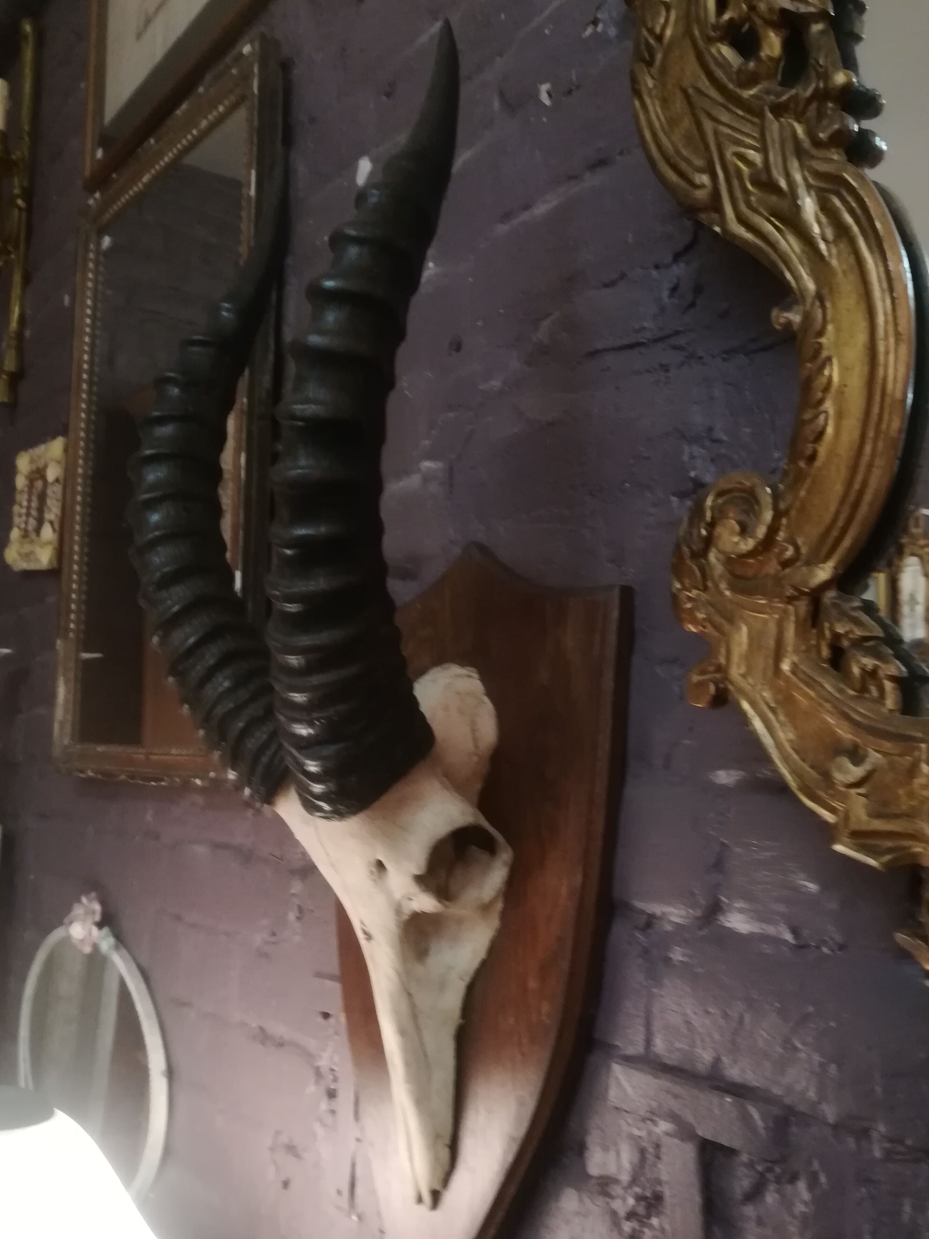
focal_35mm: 29
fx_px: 1038
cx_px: 452
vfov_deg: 61.6
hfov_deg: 48.2
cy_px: 674
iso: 500
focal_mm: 3.83
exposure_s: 1/25
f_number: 2.2
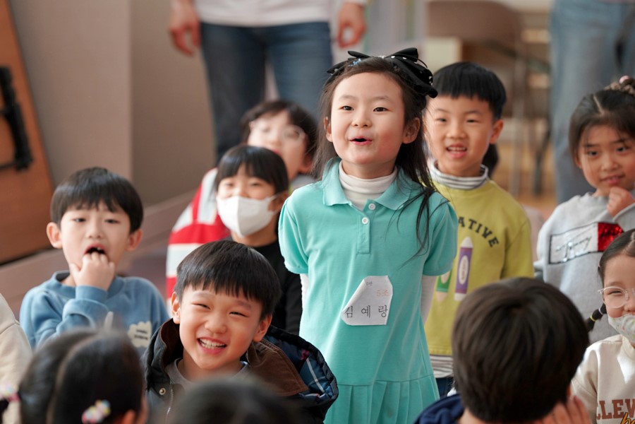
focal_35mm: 173
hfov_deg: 11.9
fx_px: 3051
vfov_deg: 7.9
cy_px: 212
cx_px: 318
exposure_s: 1/200
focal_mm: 173
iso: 500
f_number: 4
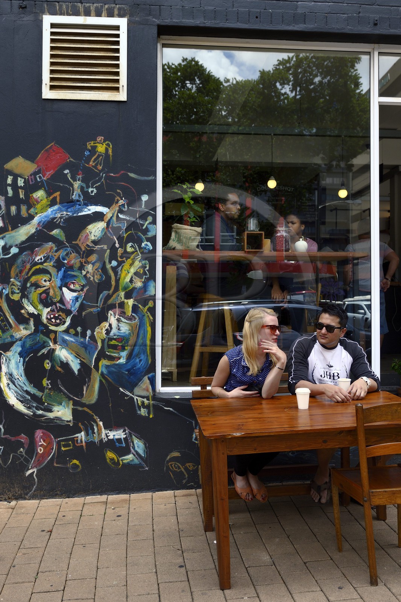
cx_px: 200
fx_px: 518
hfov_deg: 42.3
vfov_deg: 60.3
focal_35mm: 31
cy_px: 301
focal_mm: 31
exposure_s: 1/640
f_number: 4.5
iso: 200
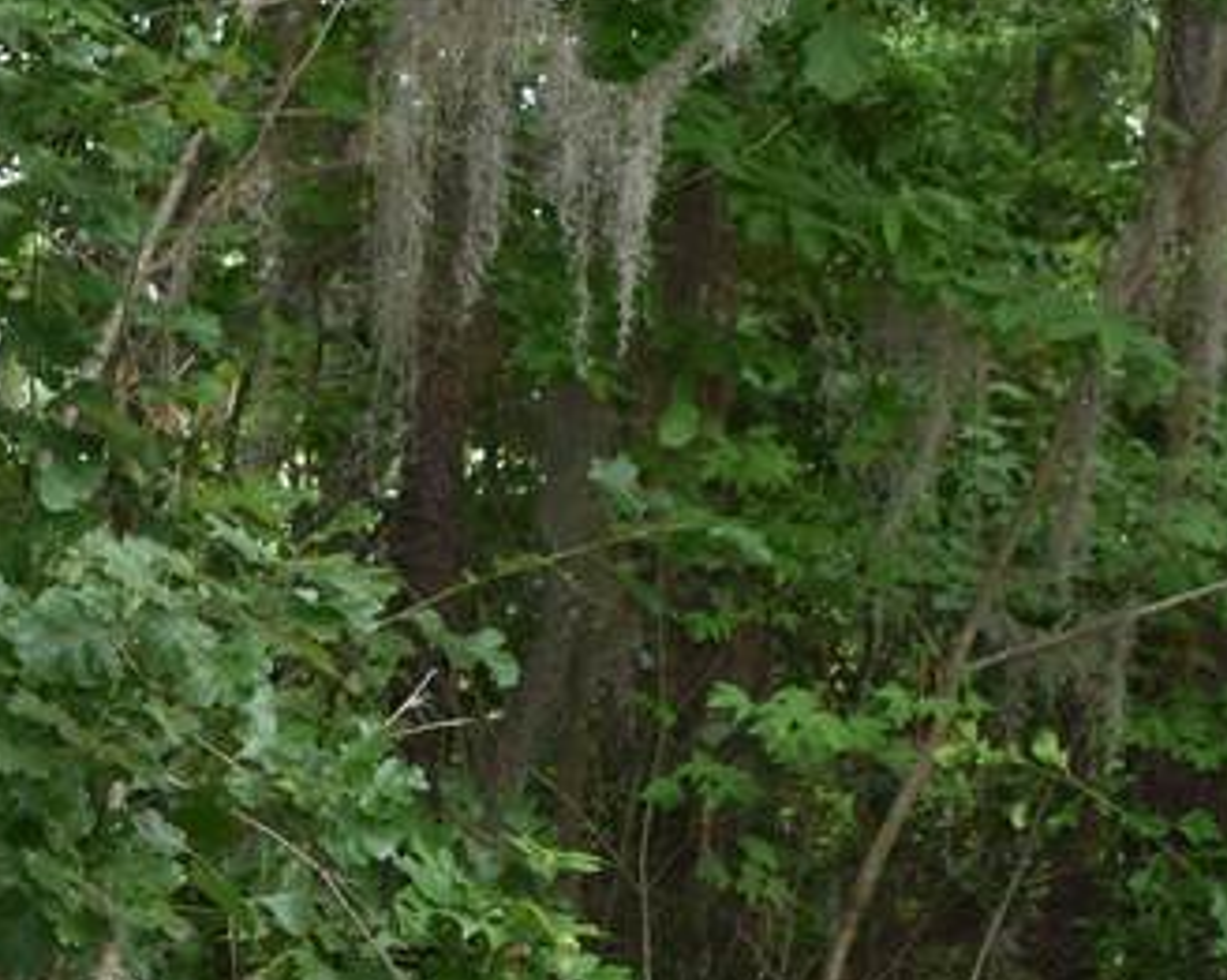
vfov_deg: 11.2
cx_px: 19
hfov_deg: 14.4
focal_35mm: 132
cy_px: 1461
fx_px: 4791
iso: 360
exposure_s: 1/125
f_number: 5.6
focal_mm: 24
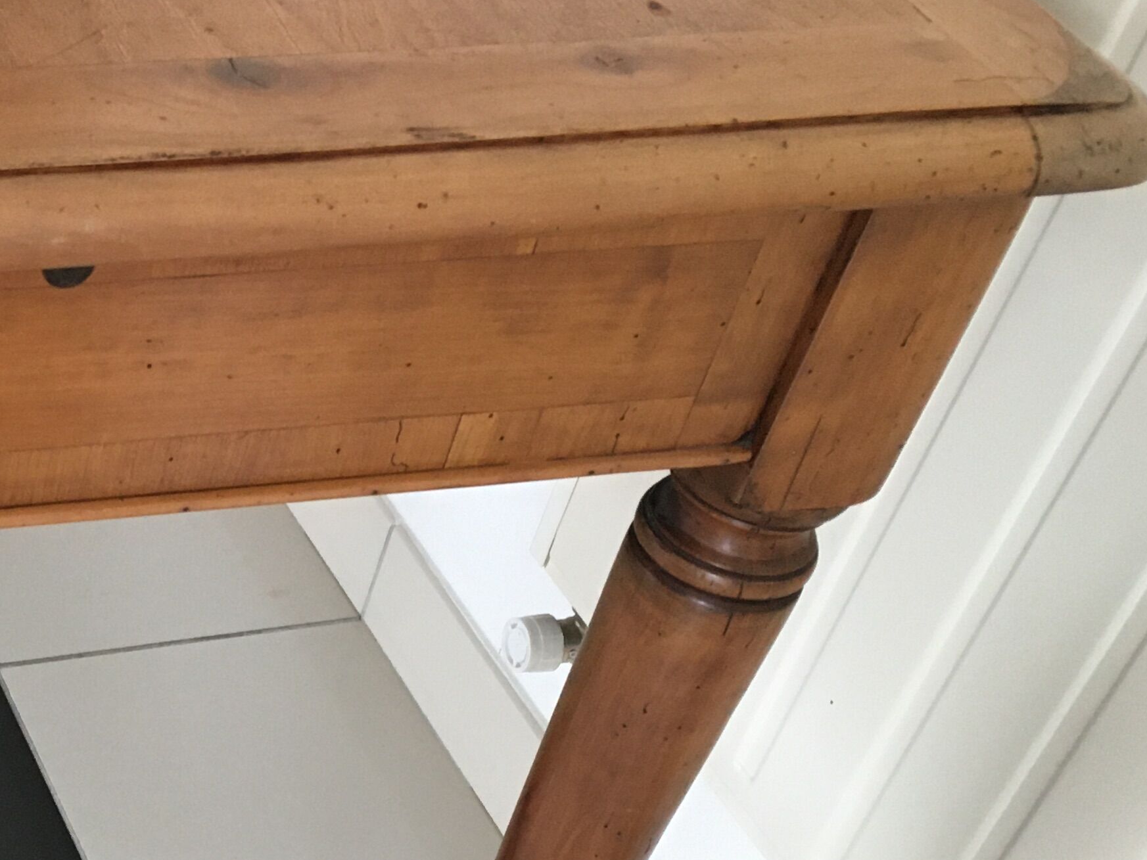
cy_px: 685
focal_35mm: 67
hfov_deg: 26.7
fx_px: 2220
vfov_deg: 21.7
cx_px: -105
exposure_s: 1/33
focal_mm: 4.15
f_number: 2.2
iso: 160
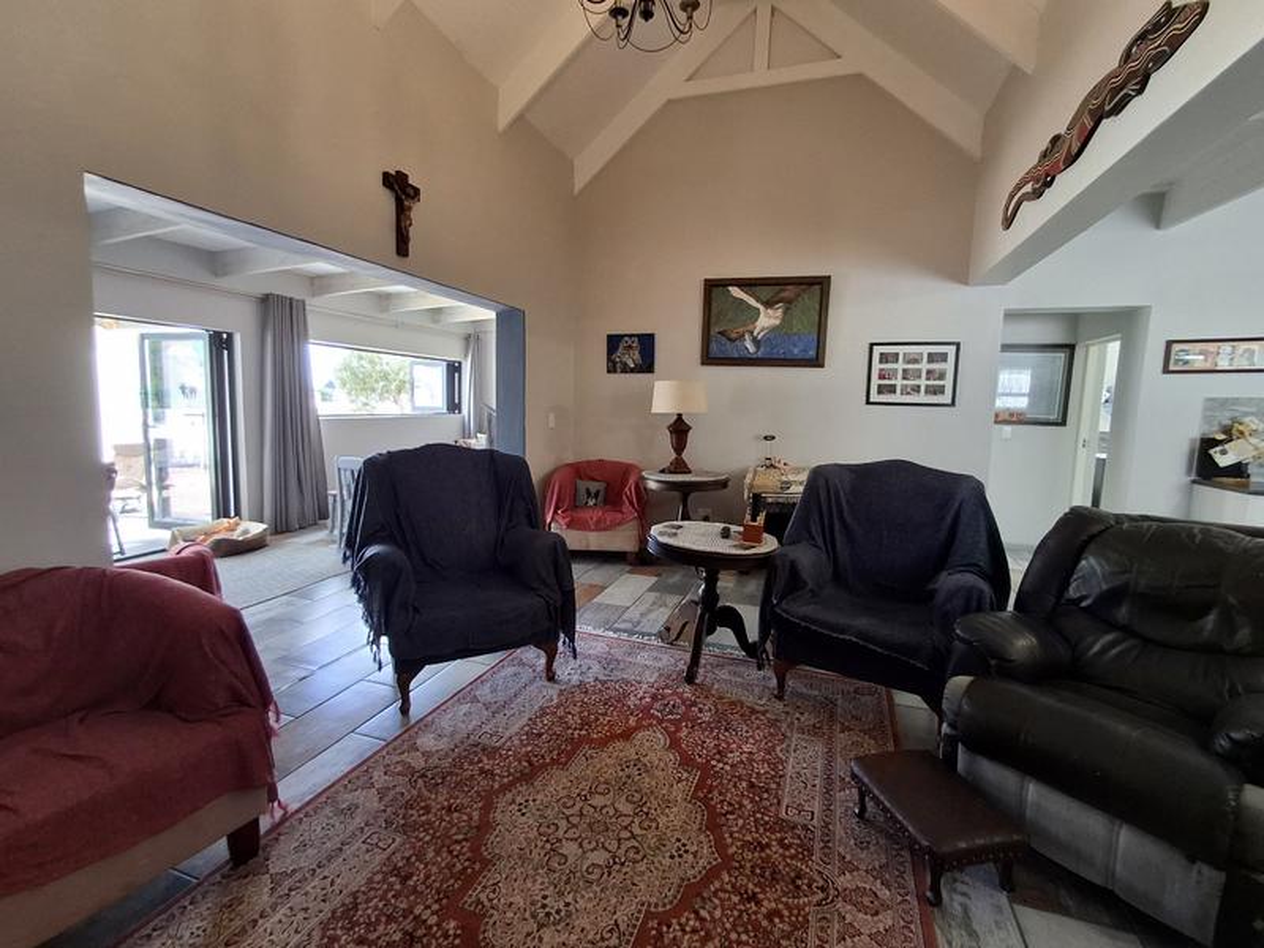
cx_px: 632
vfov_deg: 78.1
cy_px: 474
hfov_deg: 94.5
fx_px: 584
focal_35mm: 16
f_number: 2.2
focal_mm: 1.64
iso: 64
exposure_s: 1/50
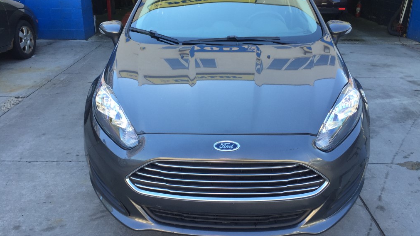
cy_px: 100
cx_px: 211
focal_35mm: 32
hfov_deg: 61.0
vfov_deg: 36.6
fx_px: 356
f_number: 2.2
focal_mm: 4.15
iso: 32
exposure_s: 1/147
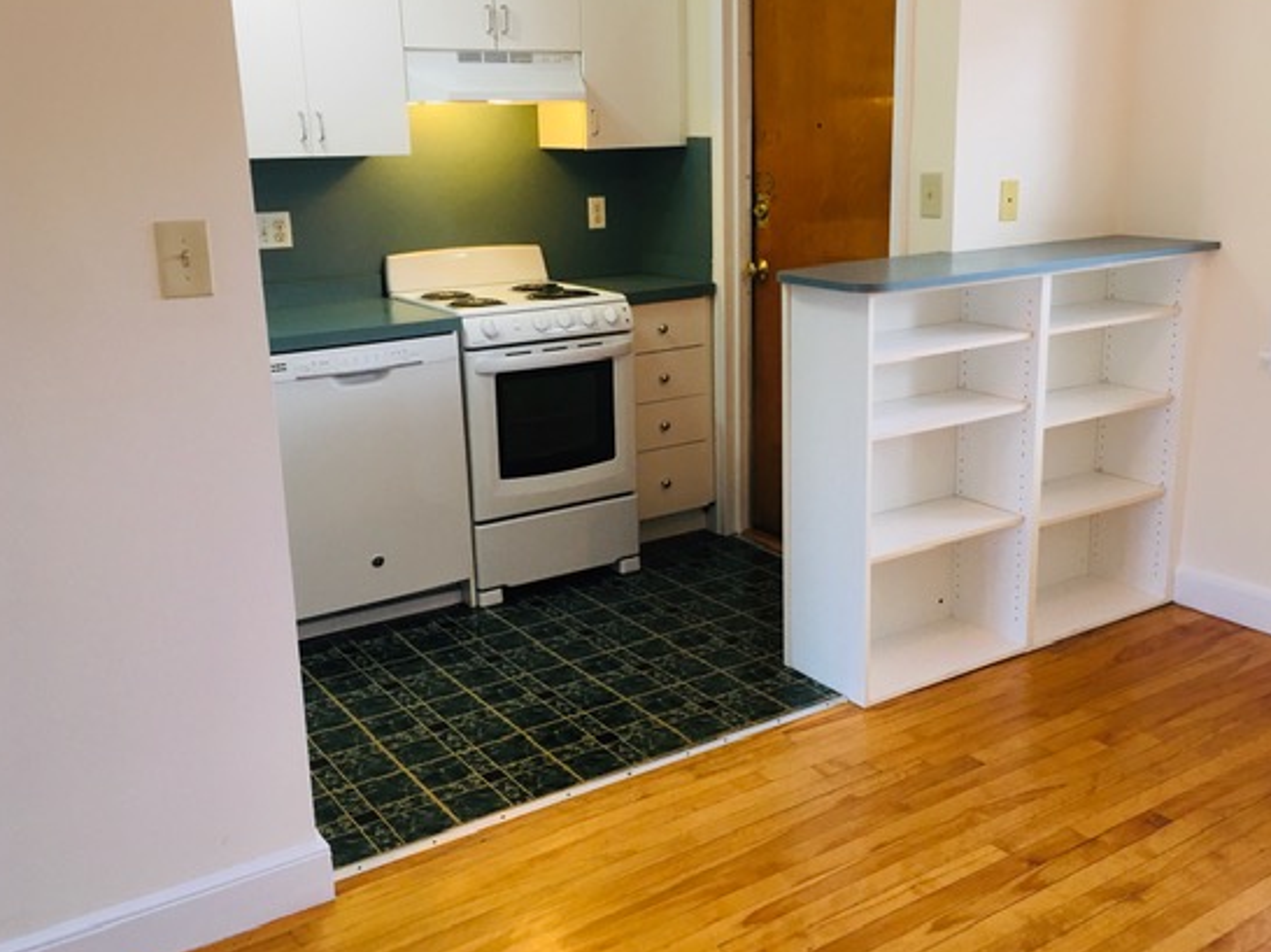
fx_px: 1248
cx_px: 680
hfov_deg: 53.9
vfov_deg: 41.8
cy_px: 454
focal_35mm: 34
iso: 40
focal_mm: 4.15
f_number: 2.2
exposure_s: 1/30
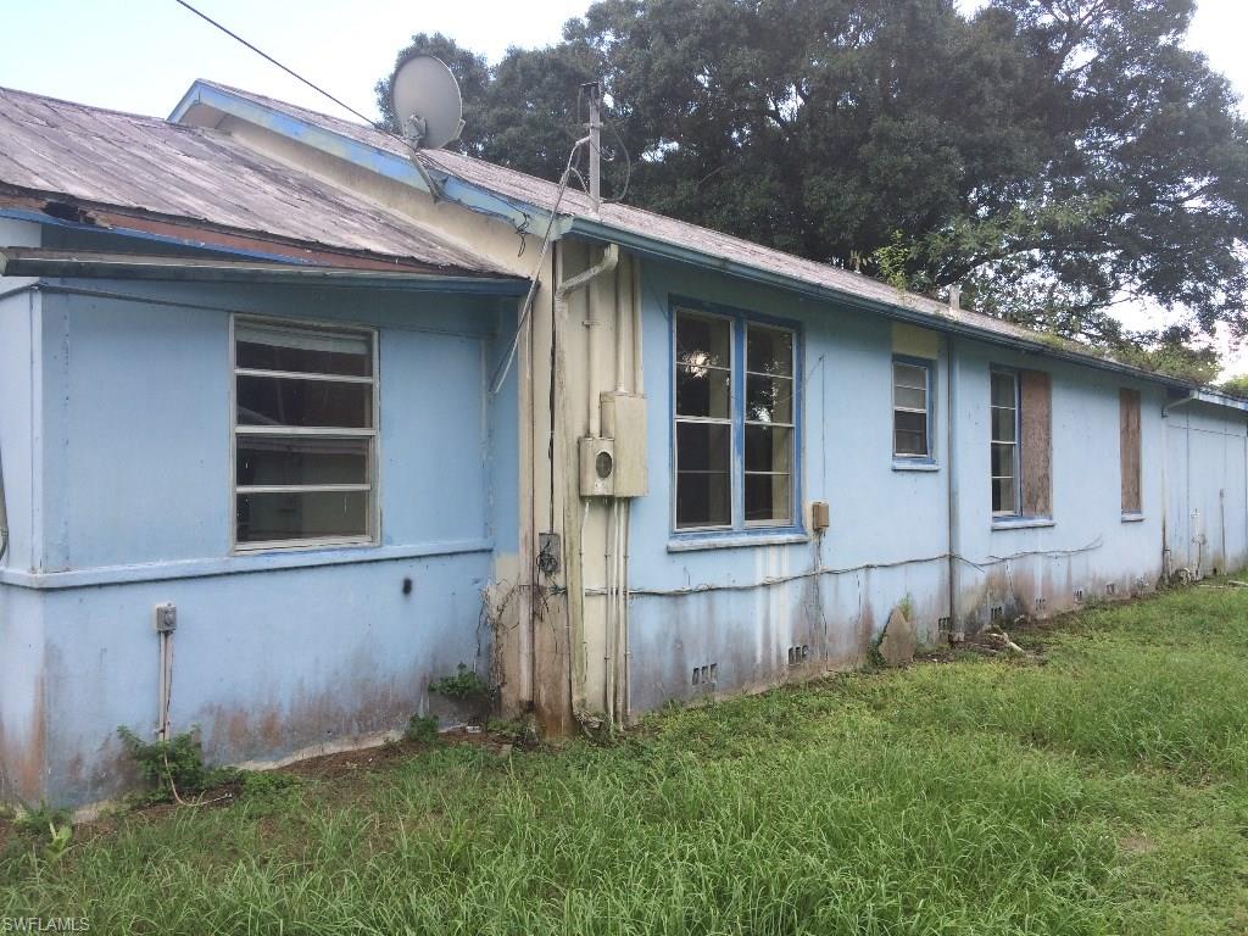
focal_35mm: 29
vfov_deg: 48.2
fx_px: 1046
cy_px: 468
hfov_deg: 61.7
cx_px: 624
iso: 32
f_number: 2.2
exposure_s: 1/339
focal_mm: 4.15
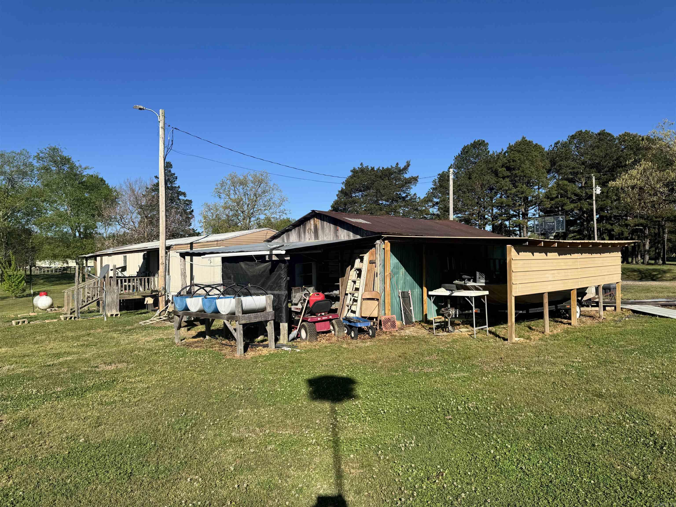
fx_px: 469
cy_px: 254
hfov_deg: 71.6
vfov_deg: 56.8
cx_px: 338
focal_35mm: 24
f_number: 1.78
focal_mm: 6.76
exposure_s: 1/4950
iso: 80
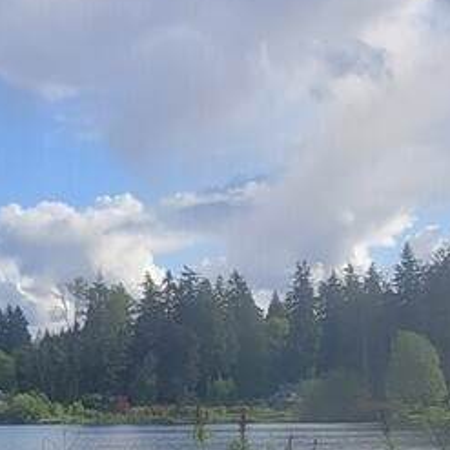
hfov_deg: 25.5
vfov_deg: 24.7
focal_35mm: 67
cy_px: 439
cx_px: 131
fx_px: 985
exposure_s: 1/1484
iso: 50
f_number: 2.2
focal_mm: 2.2
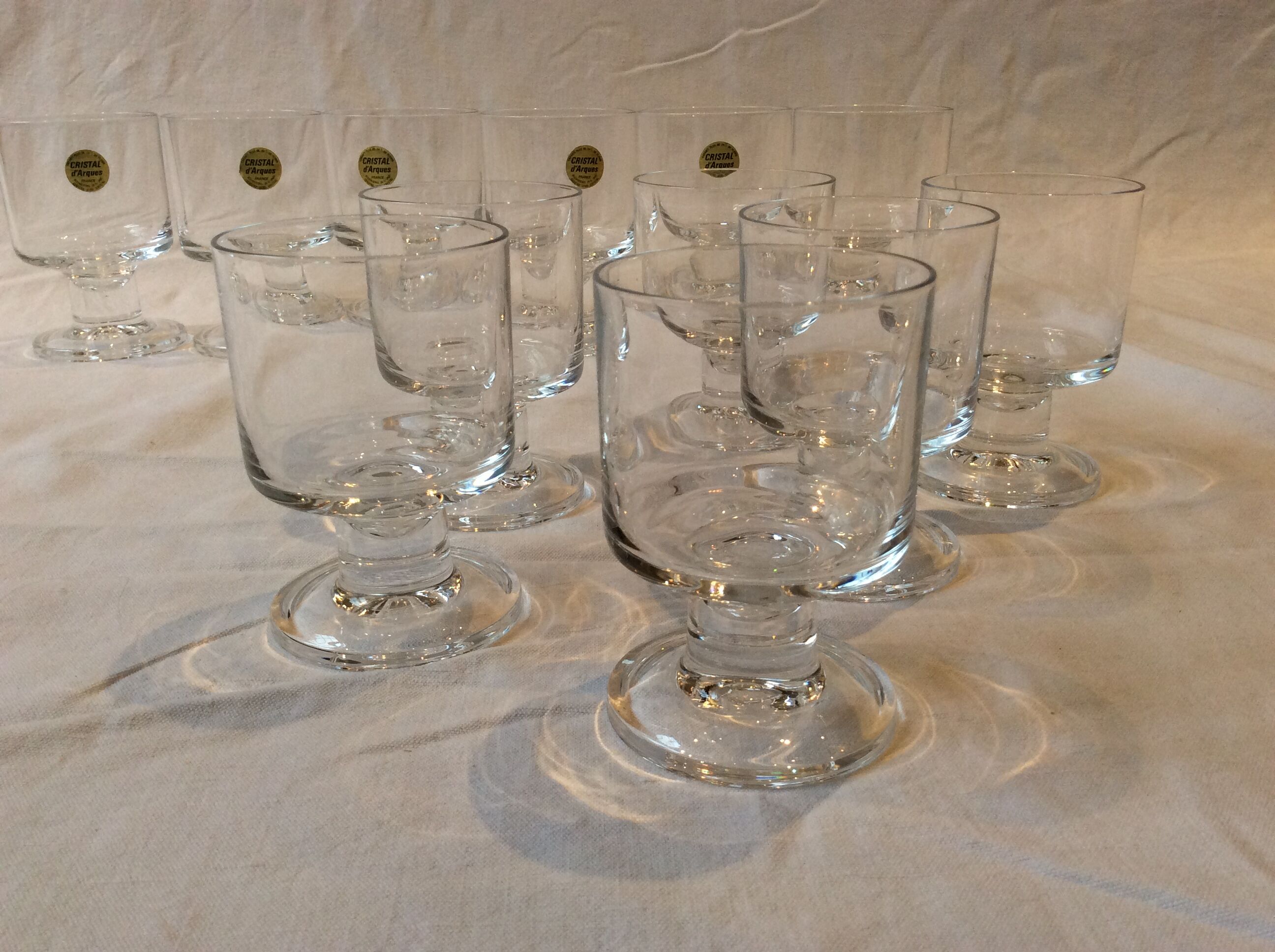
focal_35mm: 32
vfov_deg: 44.1
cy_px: 476
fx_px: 1177
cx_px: 638
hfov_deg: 56.9
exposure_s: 1/25
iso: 64
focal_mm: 3.3
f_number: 2.4
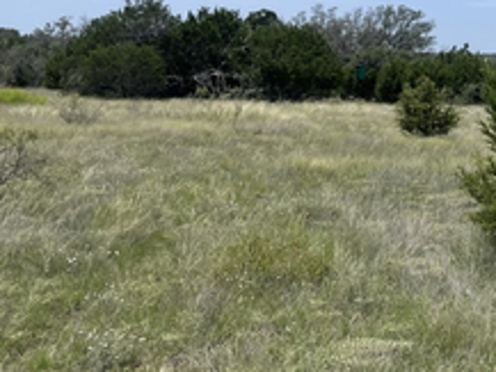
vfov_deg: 19.5
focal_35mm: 72
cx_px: 633
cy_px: -43
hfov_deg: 24.0
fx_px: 1032
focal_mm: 4.2
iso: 32
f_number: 1.6
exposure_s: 1/4651
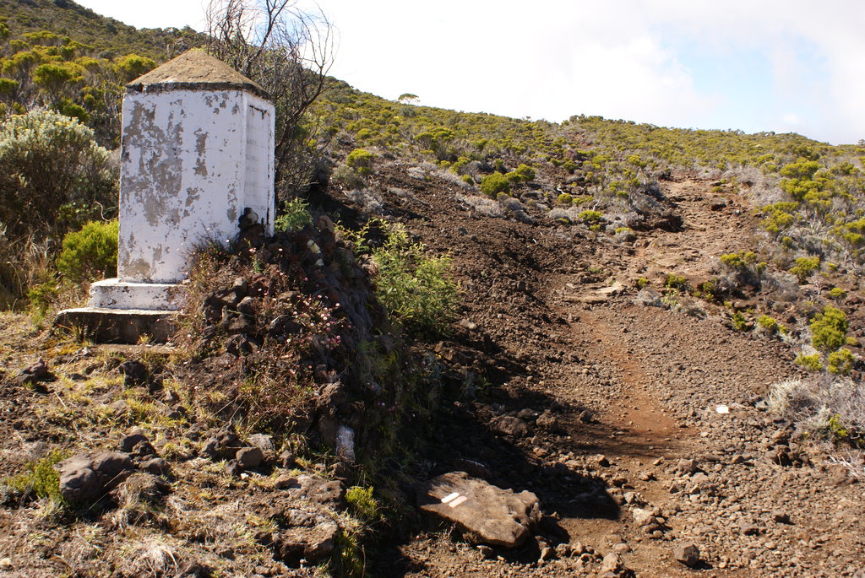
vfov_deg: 40.1
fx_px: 794
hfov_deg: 57.2
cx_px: 432
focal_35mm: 33
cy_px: 289
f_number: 9
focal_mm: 22
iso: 100
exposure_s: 1/80
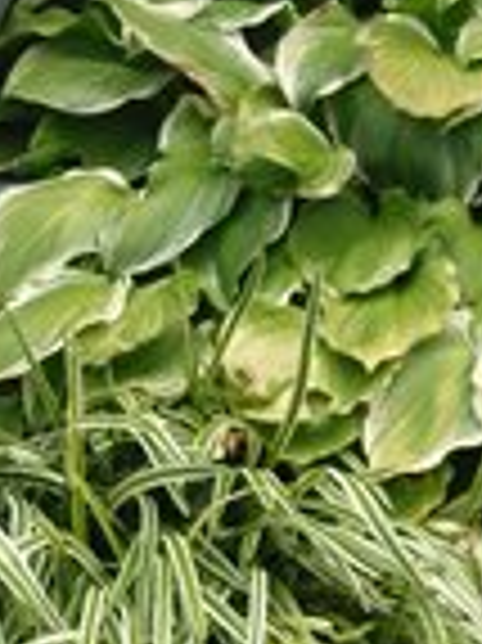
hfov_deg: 6.7
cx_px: -239
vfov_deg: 8.9
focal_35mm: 220
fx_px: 4091
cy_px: 0
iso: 64
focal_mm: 9.1
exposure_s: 1/100
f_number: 3.8
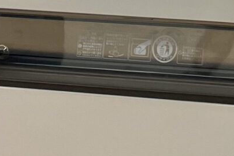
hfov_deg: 11.0
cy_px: -226
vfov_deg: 7.0
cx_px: 279
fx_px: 1196
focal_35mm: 184
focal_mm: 3.99
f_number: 1.8
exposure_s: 1/121
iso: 80
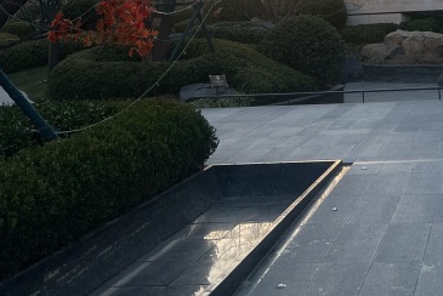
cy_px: -274
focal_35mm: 74
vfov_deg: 15.3
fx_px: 911
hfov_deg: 26.5
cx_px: 386
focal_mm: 5.7
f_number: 1.5
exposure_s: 1/1295
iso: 50
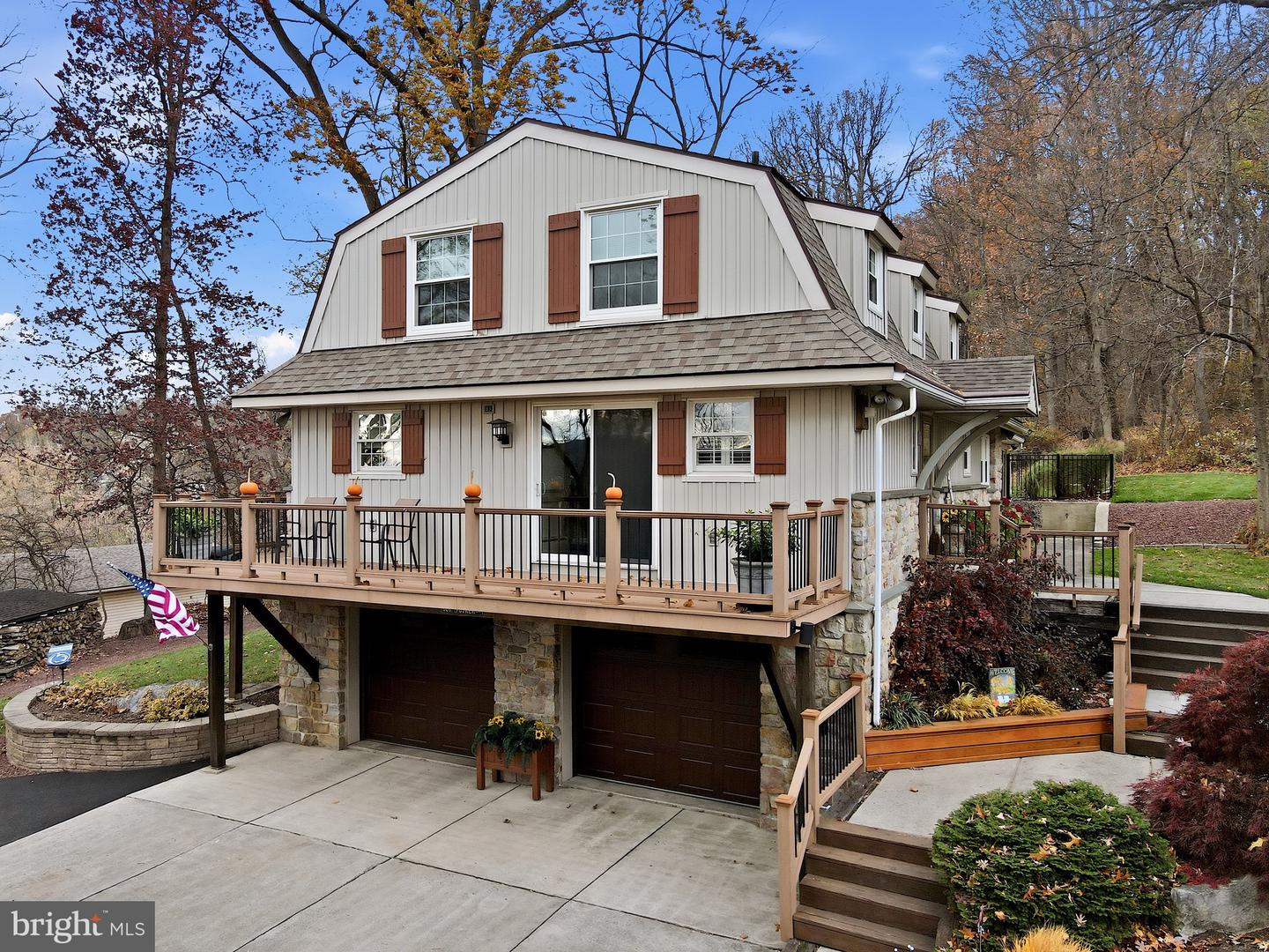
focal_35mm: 24
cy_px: 476
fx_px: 880
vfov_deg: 56.8
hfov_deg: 71.6
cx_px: 634
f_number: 2.8
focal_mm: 4.5
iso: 100
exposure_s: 1/80
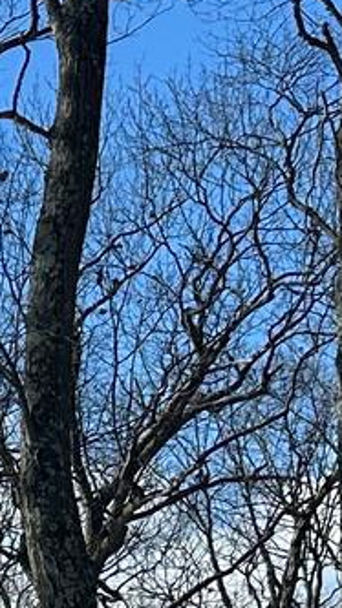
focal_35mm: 161
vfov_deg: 12.7
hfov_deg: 6.3
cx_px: -969
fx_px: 2599
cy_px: 907
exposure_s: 1/6623
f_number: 1.78
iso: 80
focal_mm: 6.86
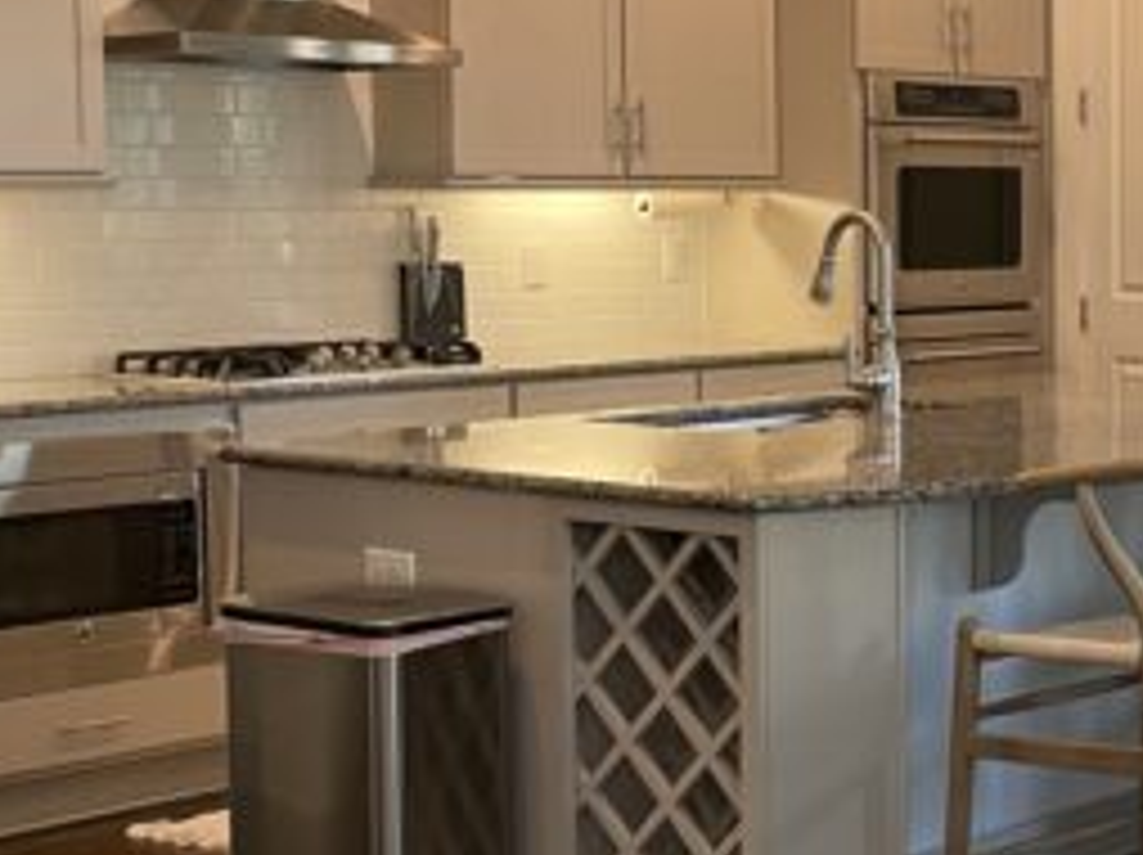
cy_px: 446
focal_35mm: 82
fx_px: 2705
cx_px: 1184
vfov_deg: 18.0
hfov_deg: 22.8
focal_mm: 4.2
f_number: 1.6
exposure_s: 1/60
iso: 125
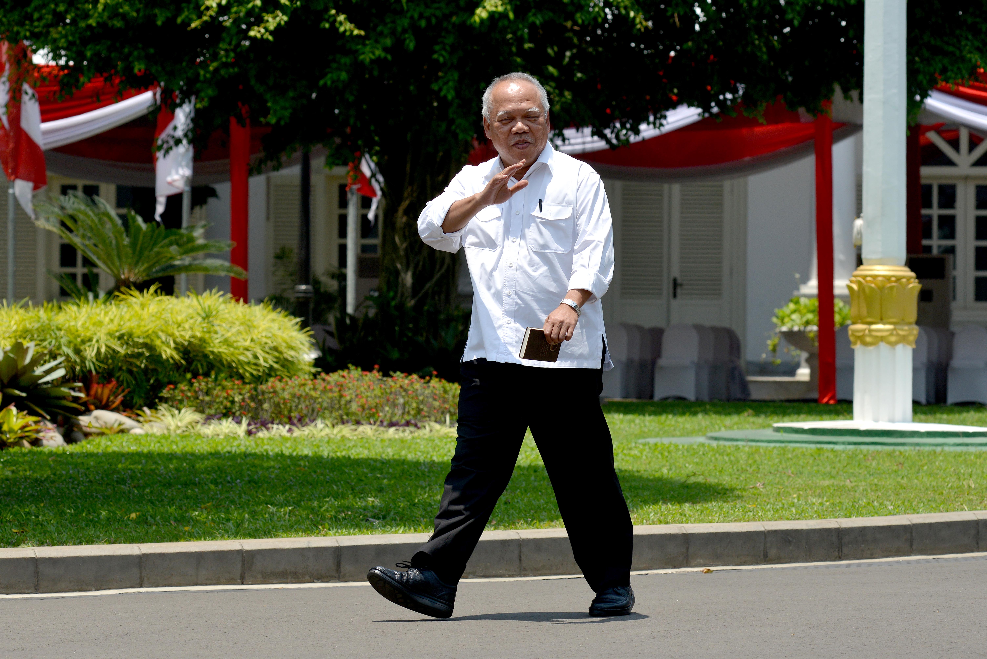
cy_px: 330
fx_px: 3702
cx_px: 494
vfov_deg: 10.2
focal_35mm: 135
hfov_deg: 15.2
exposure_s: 1/1600
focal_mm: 135
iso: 400
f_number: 8
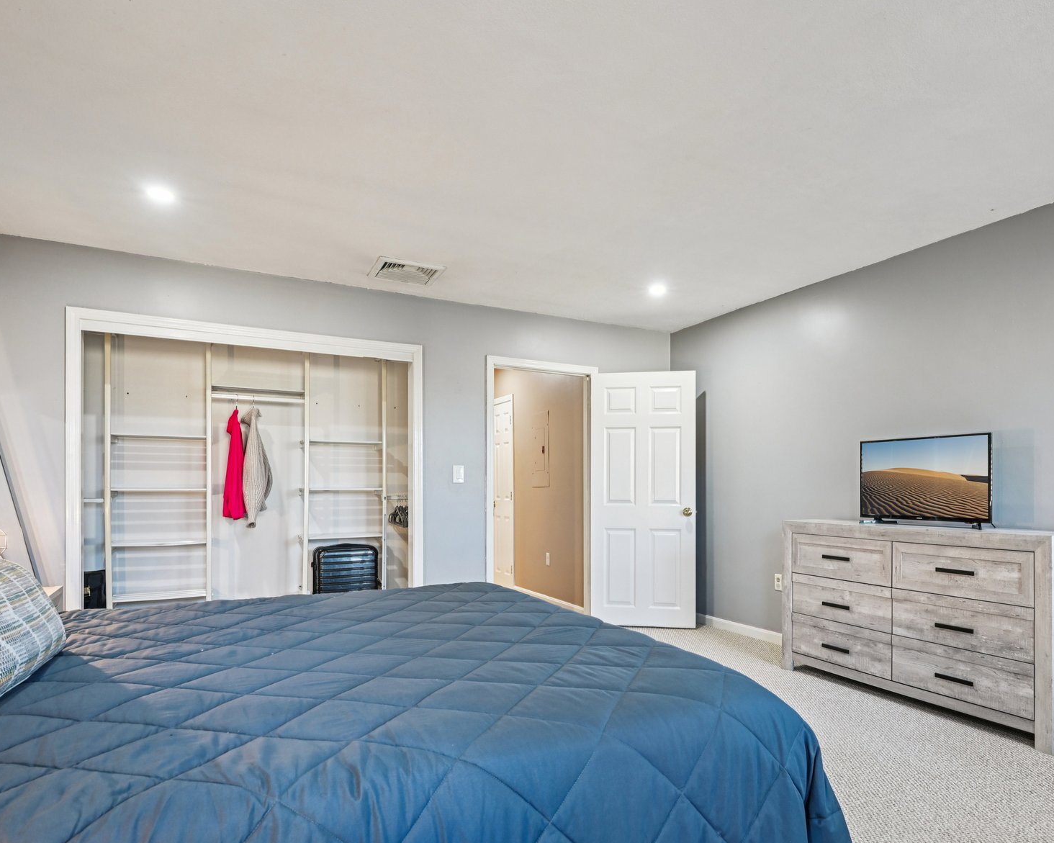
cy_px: 487
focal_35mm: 21
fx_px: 655
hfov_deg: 77.3
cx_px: 595
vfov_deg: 65.2
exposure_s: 1/8
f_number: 8
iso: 400
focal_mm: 16
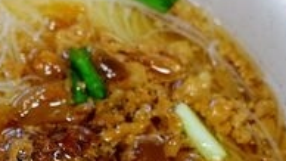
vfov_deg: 10.7
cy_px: 156
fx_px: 849
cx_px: 56
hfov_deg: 18.9
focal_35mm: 112
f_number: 2.8
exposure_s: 1/40
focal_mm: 11.69
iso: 320
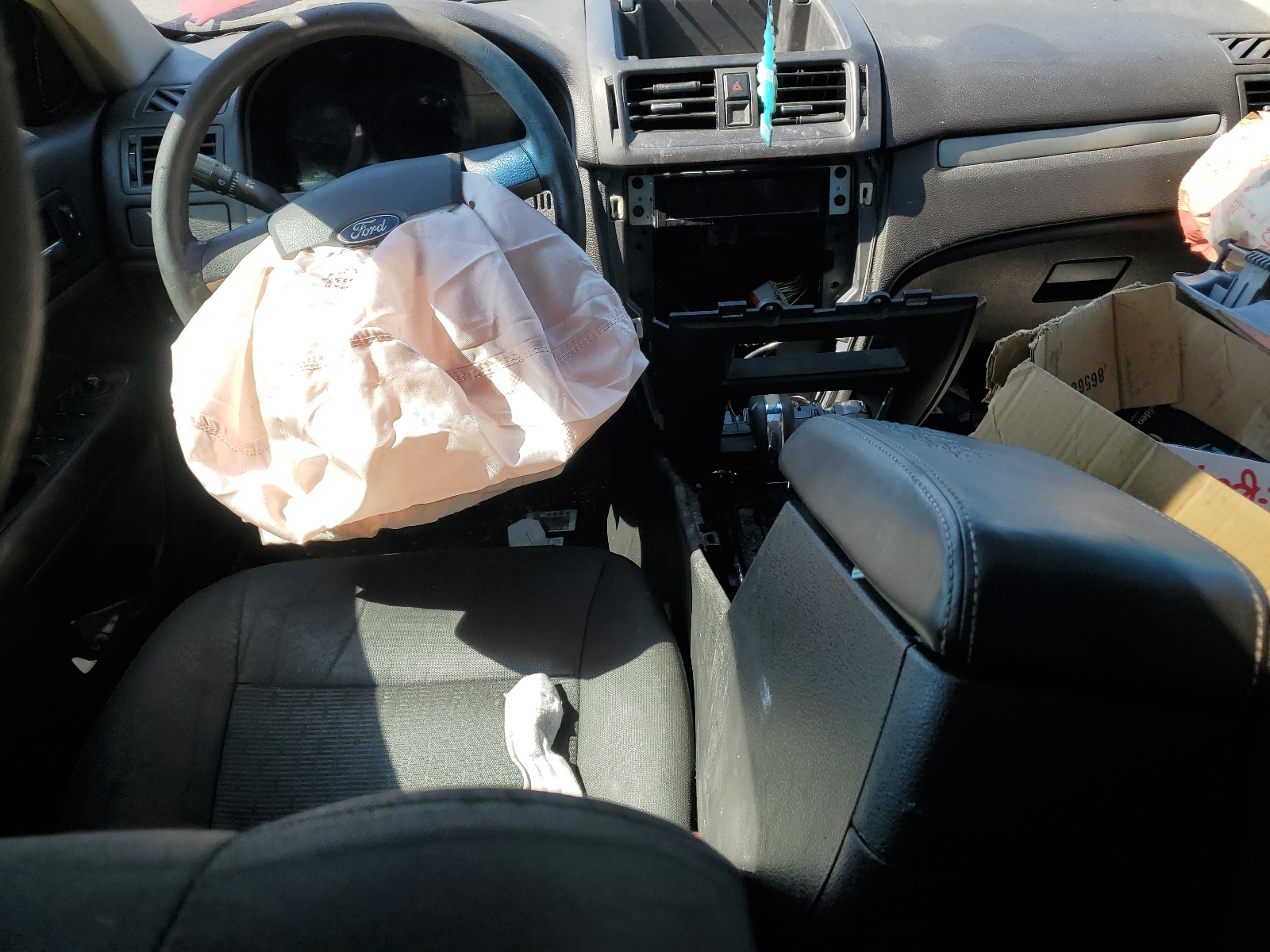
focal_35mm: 26
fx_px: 954
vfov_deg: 53.1
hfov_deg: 67.3
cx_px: 635
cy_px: 476
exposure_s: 1/556
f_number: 1.5
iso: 50
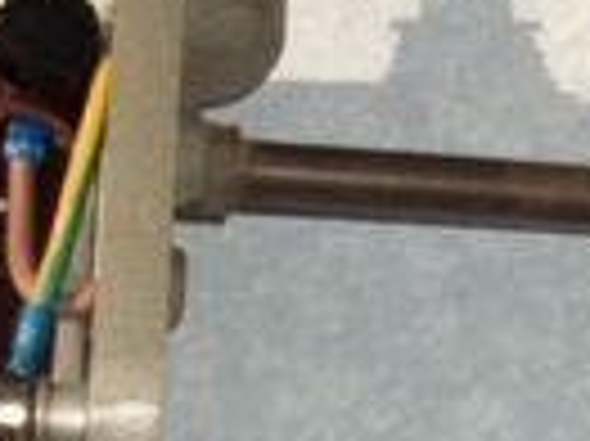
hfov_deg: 12.5
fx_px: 2656
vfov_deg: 9.5
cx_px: 567
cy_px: 333
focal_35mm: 156
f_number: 5.5
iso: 64
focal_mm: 5.7
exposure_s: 1/1022
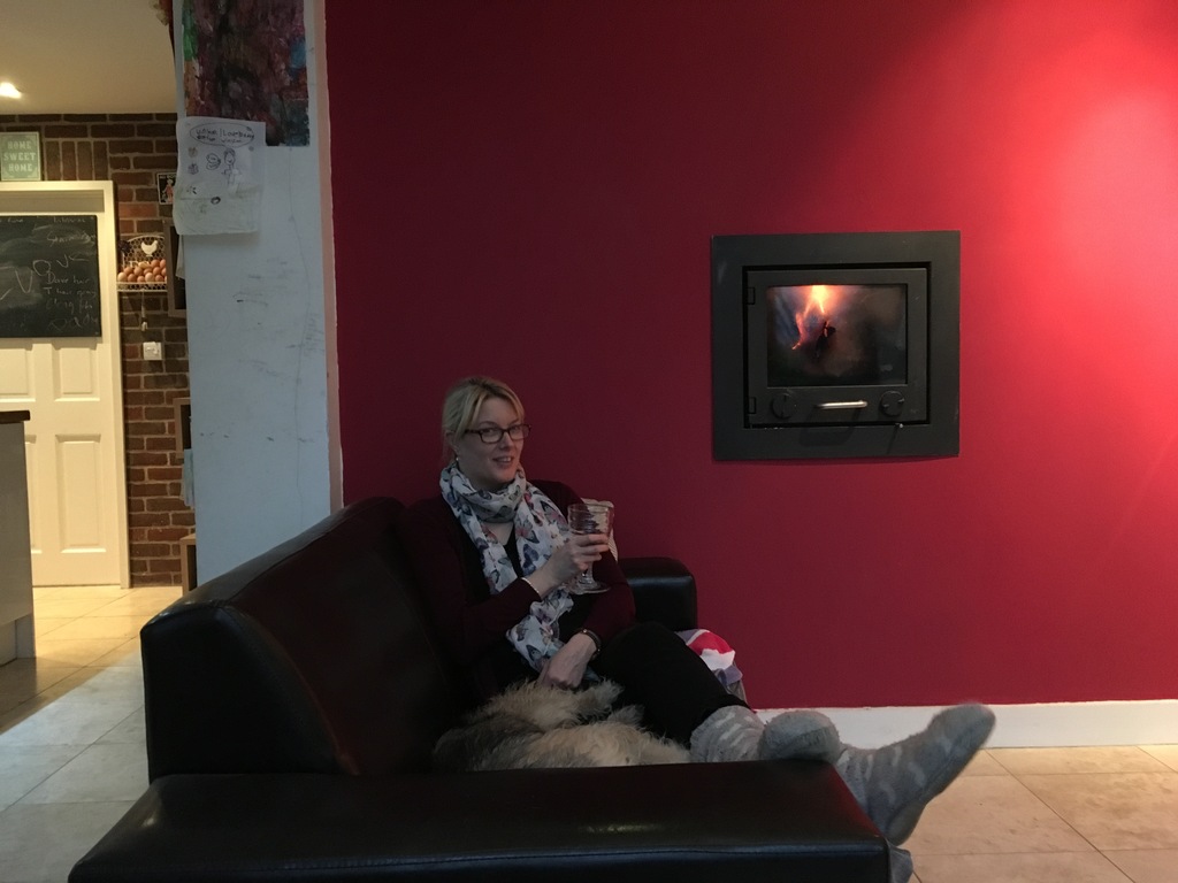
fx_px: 987
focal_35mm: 29
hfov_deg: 61.7
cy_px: 442
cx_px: 589
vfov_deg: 48.2
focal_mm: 4.15
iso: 500
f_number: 2.2
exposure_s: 1/17
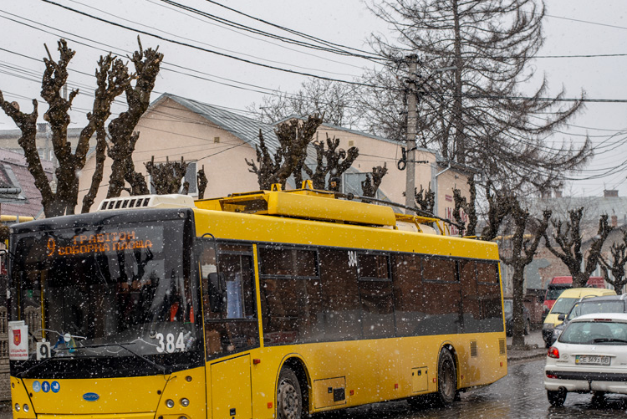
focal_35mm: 80
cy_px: 240
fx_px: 1394
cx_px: 197
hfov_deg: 25.2
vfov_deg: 17.1
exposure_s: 1/250
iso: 100
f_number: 5
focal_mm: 50
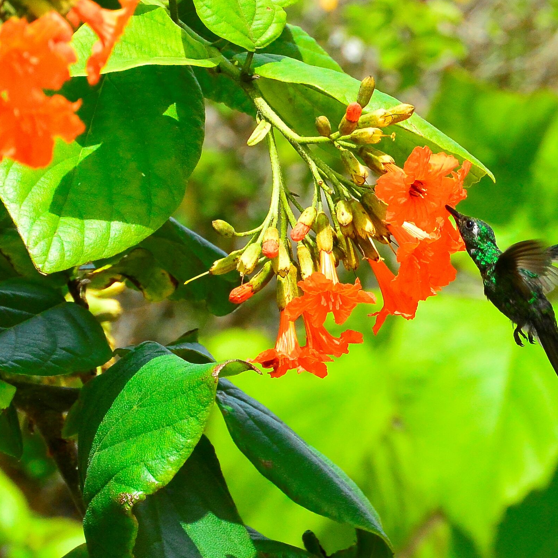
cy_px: 279
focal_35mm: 379
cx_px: 389
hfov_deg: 4.6
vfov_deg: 4.6
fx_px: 6912
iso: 640
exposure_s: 1/2000
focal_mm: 110
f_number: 5.6
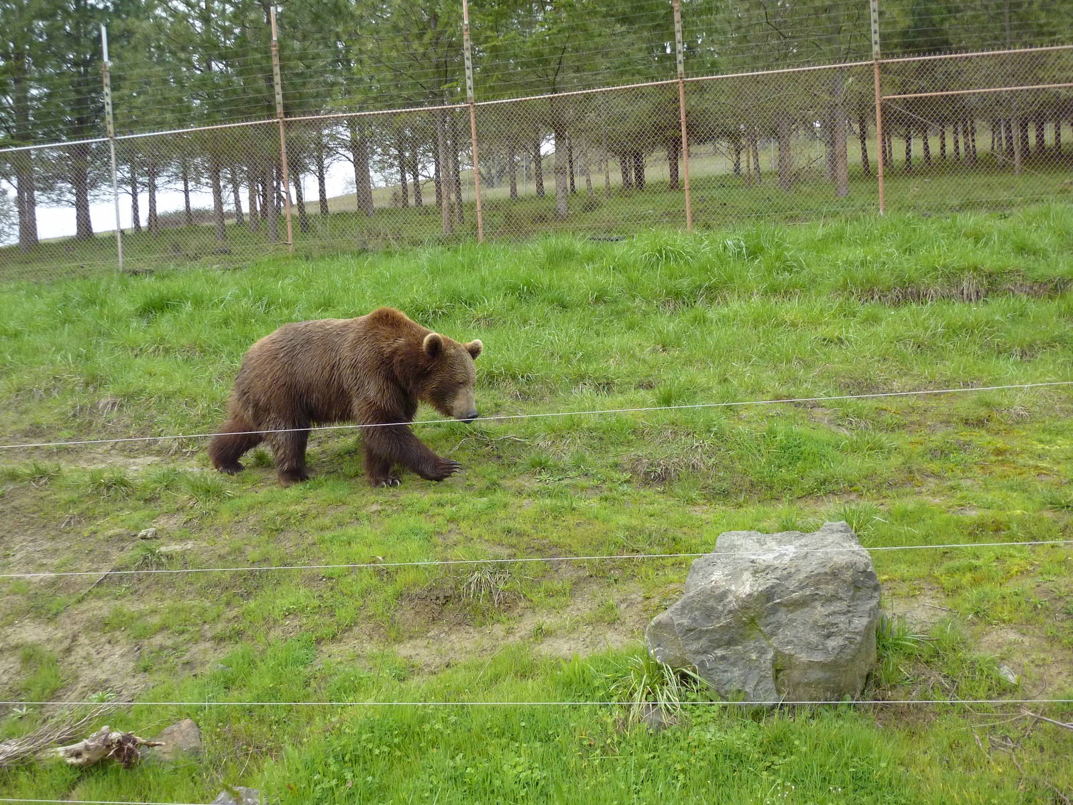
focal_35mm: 35
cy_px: 402
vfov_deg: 40.7
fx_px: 1085
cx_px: 536
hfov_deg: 52.6
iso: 250
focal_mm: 5.7
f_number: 3.5
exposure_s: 1/500
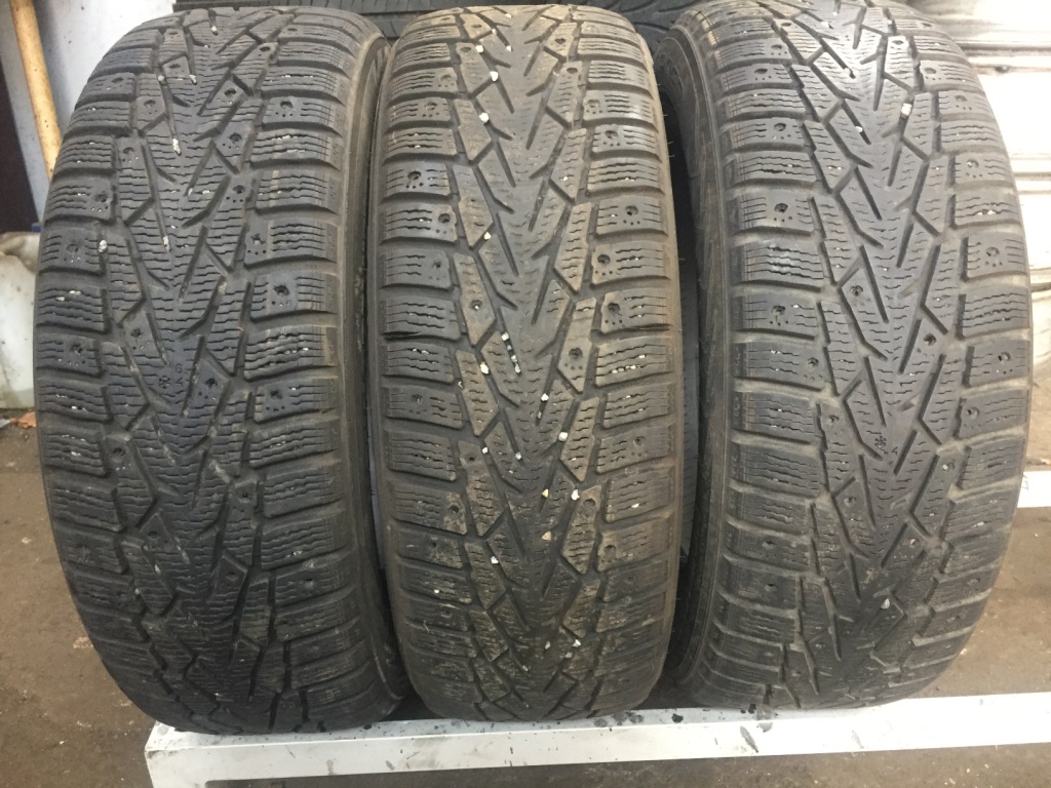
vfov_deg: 48.2
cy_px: 394
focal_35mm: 29
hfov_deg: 61.7
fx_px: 880
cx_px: 526
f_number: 2.2
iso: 250
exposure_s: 1/20
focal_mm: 4.15
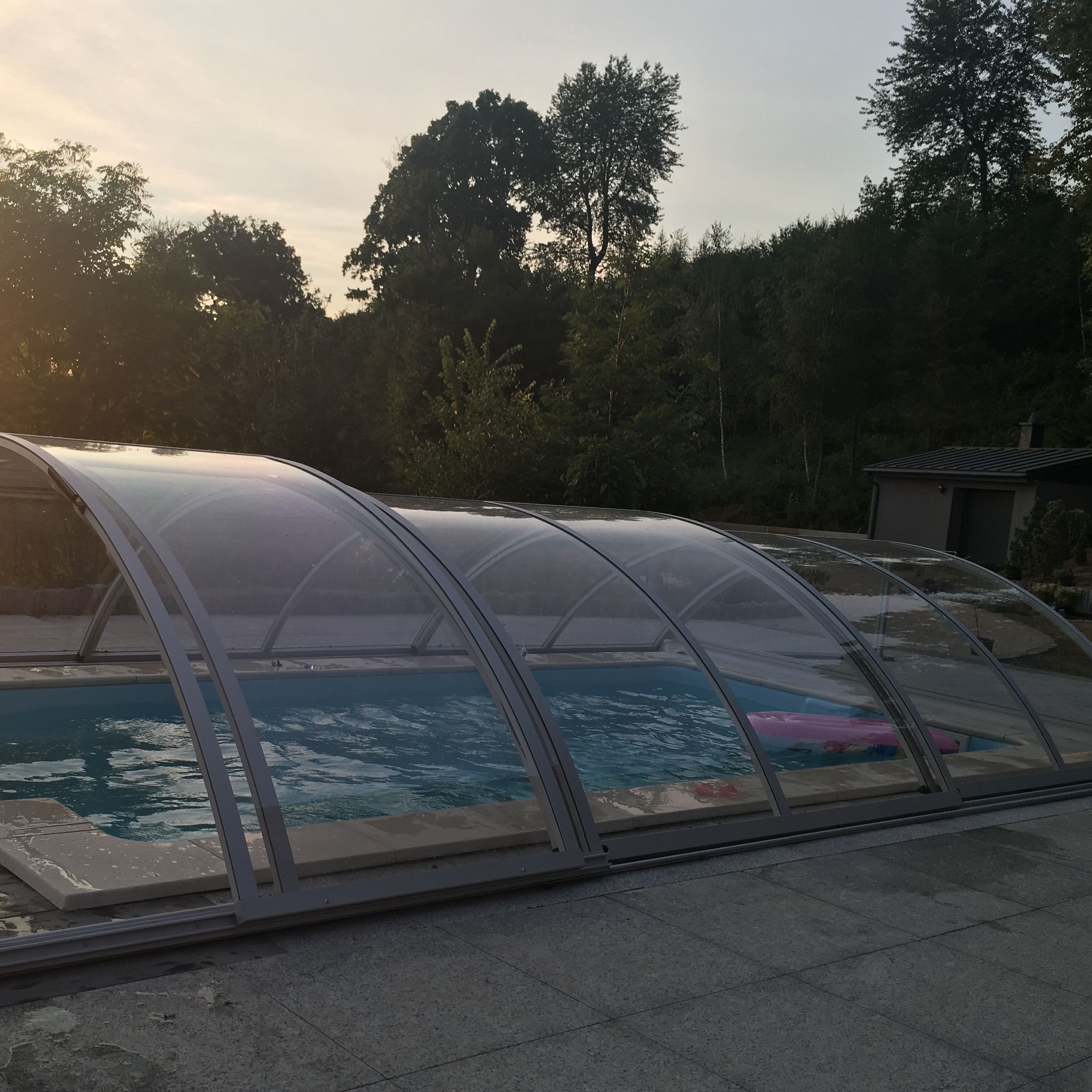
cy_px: 568
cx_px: 407
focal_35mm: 36
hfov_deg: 45.6
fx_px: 1285
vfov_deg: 46.0
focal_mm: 4.15
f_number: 2.2
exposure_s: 1/416
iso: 25
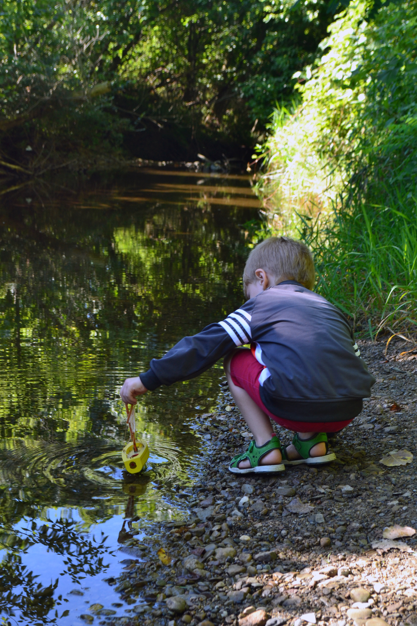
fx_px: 1147
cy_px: 313
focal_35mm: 66
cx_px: 208
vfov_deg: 30.5
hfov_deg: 20.6
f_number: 9
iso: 400
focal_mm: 44
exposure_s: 1/100
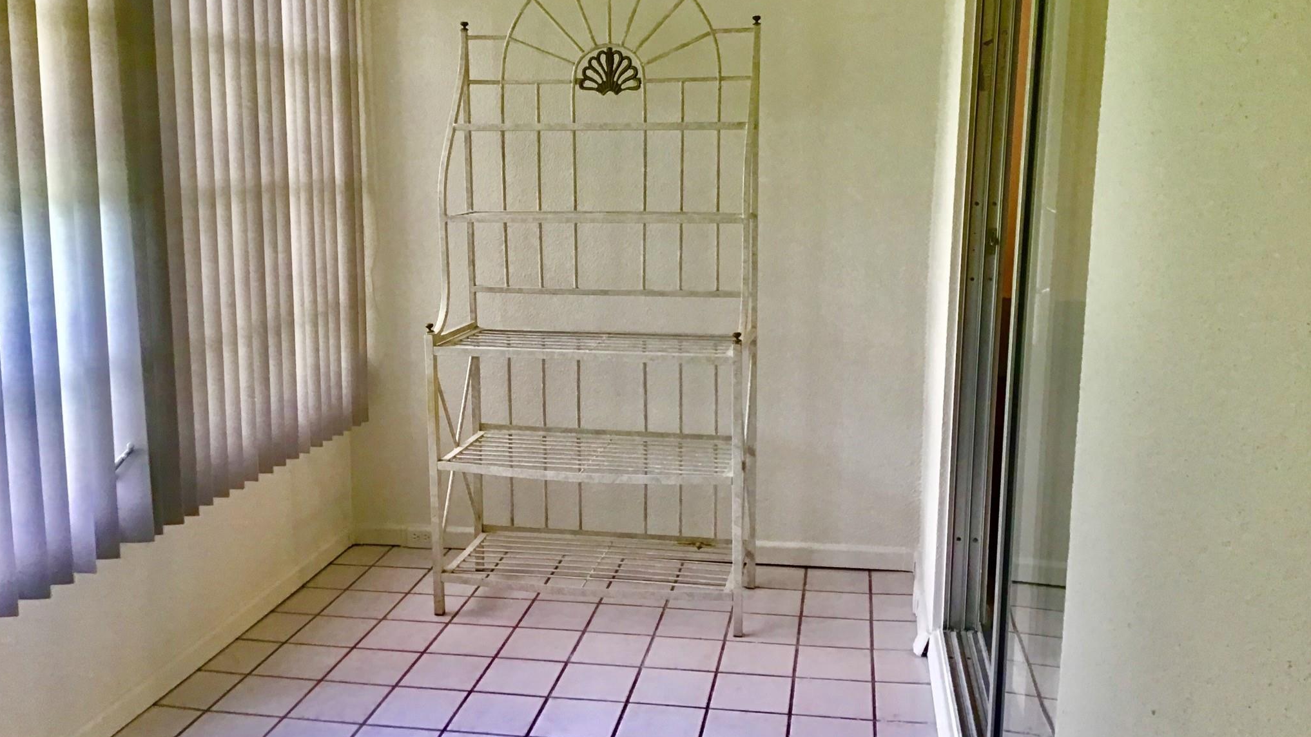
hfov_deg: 58.0
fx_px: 1182
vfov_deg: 34.6
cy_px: 332
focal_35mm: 34
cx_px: 657
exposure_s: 1/30
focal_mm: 3.3
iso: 40
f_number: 2.4
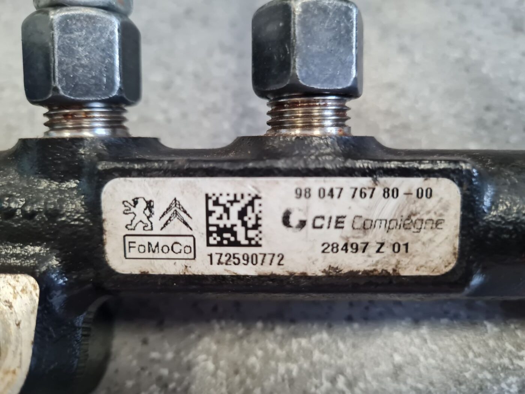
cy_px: 197
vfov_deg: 53.1
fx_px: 394
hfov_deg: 67.3
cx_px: 262
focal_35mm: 26
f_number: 1.8
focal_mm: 5.4
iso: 250
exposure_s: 1/100
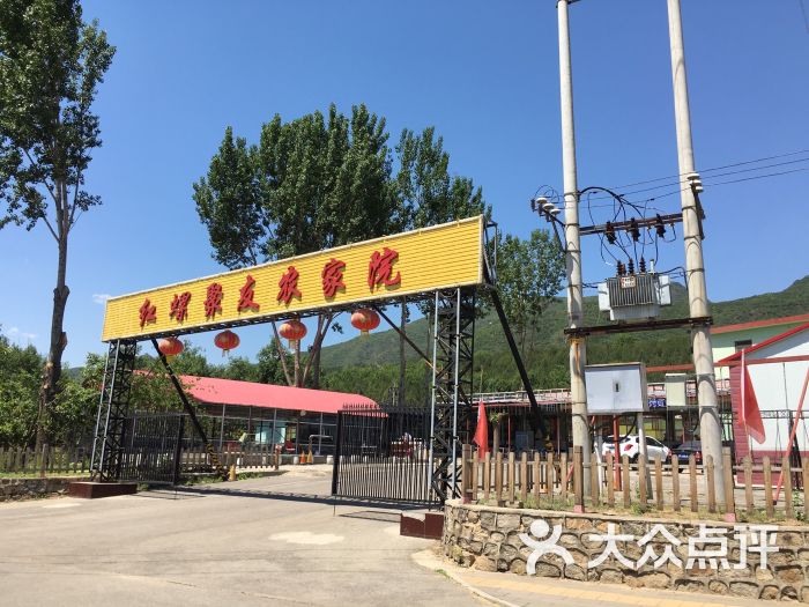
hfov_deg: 61.7
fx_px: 678
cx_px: 404
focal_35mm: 29
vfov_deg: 48.2
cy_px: 304
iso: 25
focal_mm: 4.15
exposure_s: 1/1166
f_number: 2.2
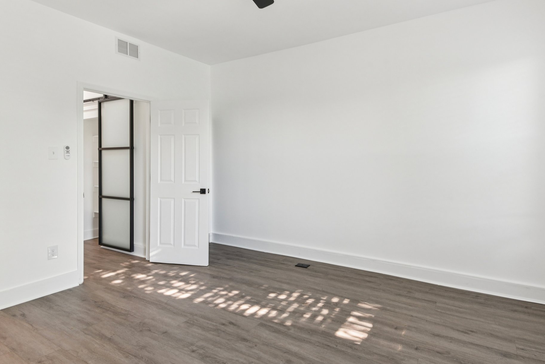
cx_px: 282
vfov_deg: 67.3
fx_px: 272
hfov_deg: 90.0
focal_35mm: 18
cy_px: 166
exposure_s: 1/30
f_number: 8
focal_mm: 16
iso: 400
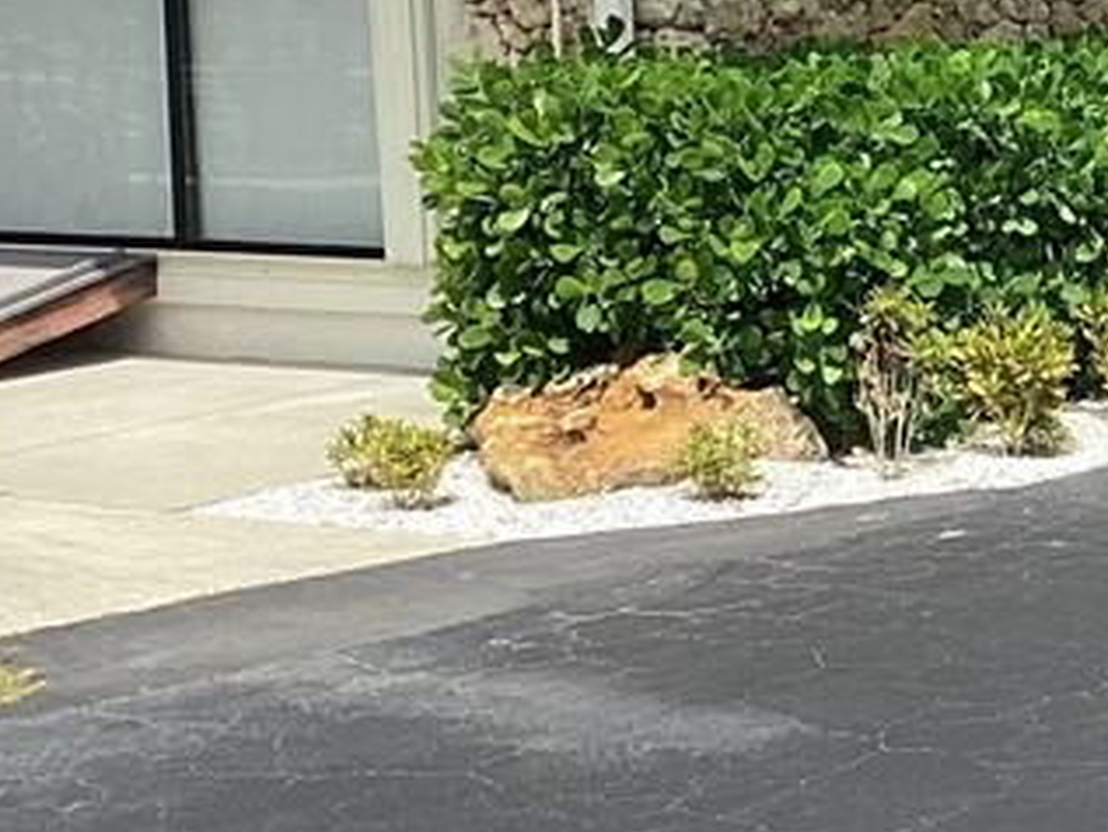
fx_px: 3202
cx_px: 1751
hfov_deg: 17.3
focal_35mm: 100
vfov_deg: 14.7
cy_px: 192
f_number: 2.4
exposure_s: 1/1253
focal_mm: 3.3
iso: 25
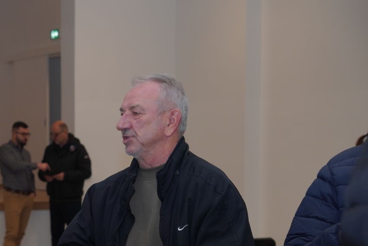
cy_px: 188
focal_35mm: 114
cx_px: 65
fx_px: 1162
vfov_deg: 12.0
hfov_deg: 17.8
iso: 250
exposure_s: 1/200
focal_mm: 43.3
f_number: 4
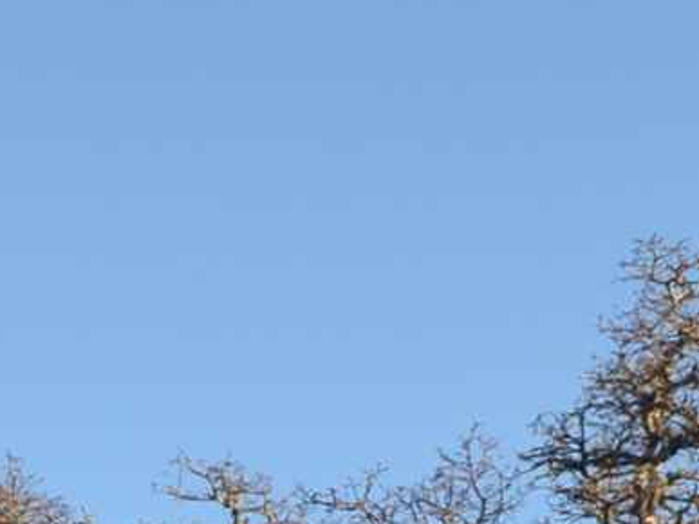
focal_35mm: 206
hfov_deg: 9.1
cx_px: -676
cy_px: 1209
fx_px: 4158
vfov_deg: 6.9
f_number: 5.6
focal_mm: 18
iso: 100
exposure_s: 1/125
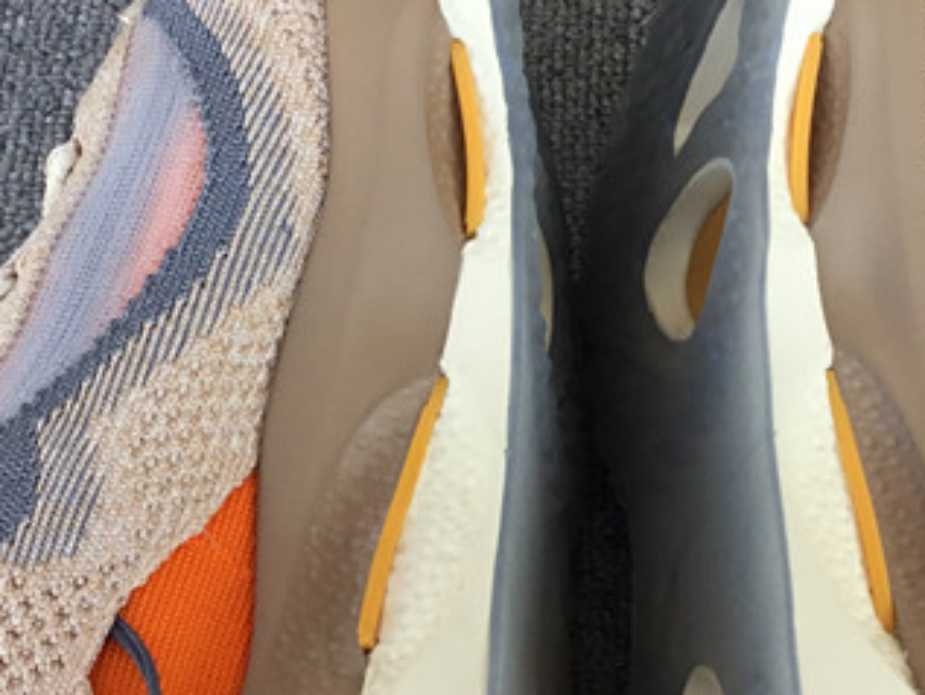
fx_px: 2352
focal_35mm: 88
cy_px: 457
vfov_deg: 16.8
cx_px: 572
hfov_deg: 22.2
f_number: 2.4
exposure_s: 1/118
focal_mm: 3.3
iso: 25
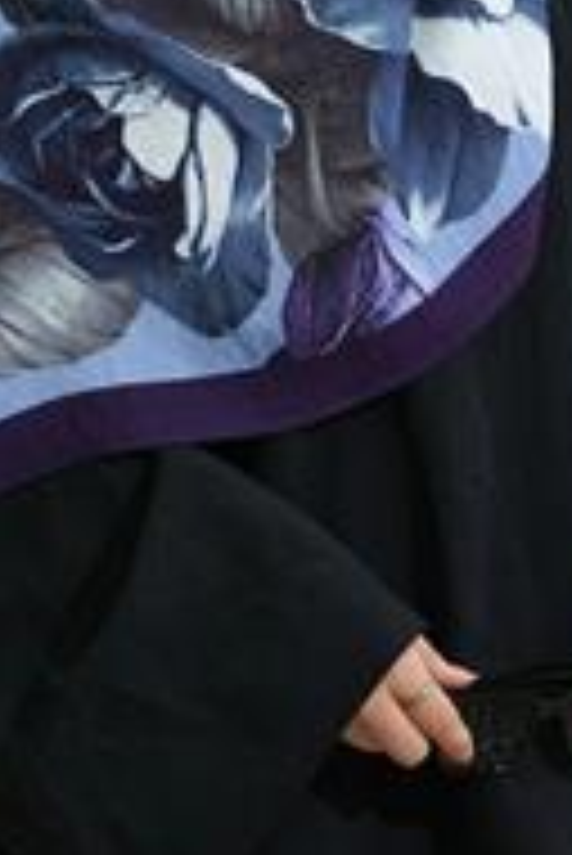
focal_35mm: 301
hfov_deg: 4.6
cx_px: 185
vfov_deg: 6.8
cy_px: 0
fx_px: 7160
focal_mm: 123
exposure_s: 1/100
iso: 640
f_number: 5.6
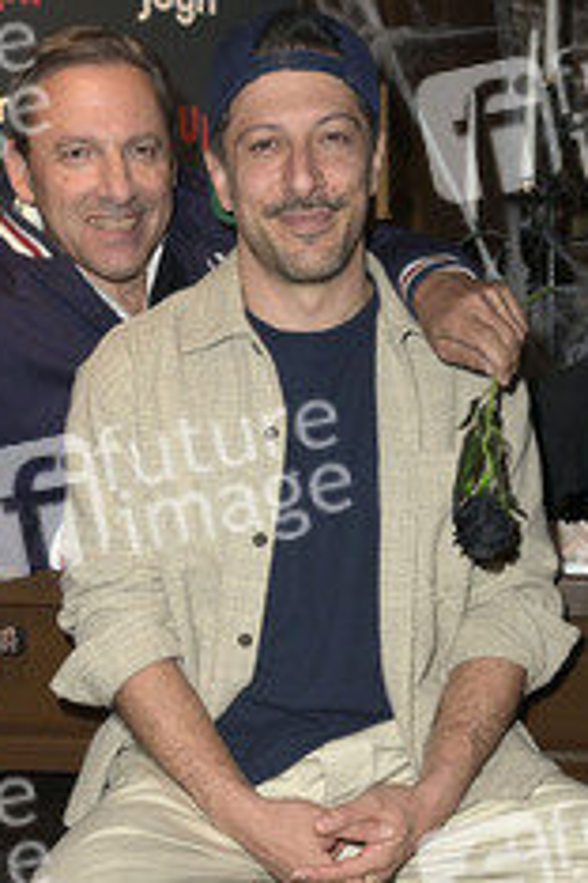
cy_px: 679
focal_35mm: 65
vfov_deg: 30.4
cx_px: 268
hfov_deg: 20.9
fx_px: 1592
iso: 1250
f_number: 5
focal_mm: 38
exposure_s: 1/160
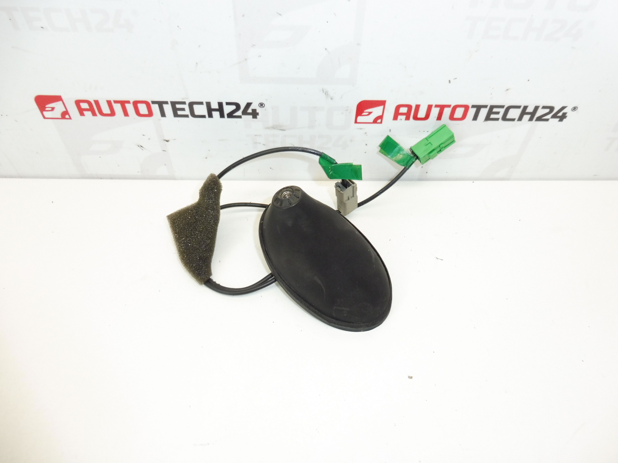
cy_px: 232
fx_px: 428
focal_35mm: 24
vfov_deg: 56.8
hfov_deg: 71.6
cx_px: 309
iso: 200
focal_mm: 4.3
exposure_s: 1/100
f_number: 3.5
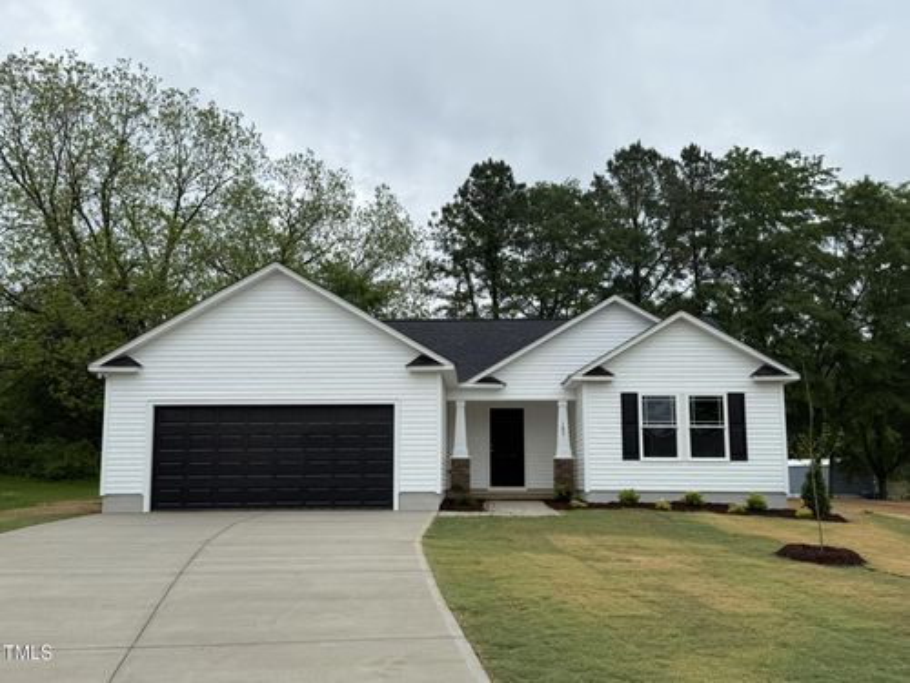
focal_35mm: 36
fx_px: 946
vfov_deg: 39.7
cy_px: 342
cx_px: 455
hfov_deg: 51.4
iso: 80
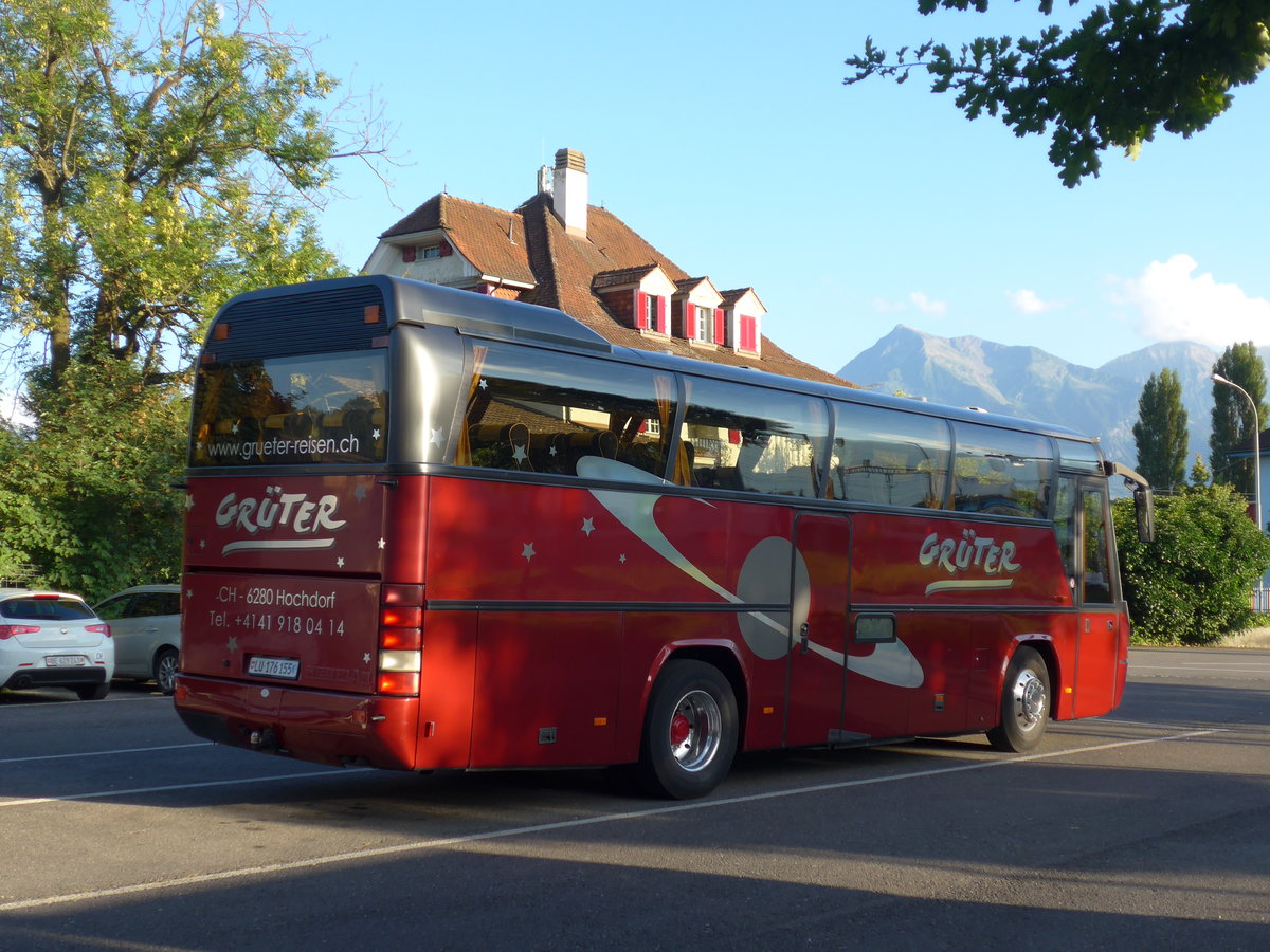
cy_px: 476
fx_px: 1688
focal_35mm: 46
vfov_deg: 31.5
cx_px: 635
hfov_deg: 41.2
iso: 80
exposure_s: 1/320
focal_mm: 9.5
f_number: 3
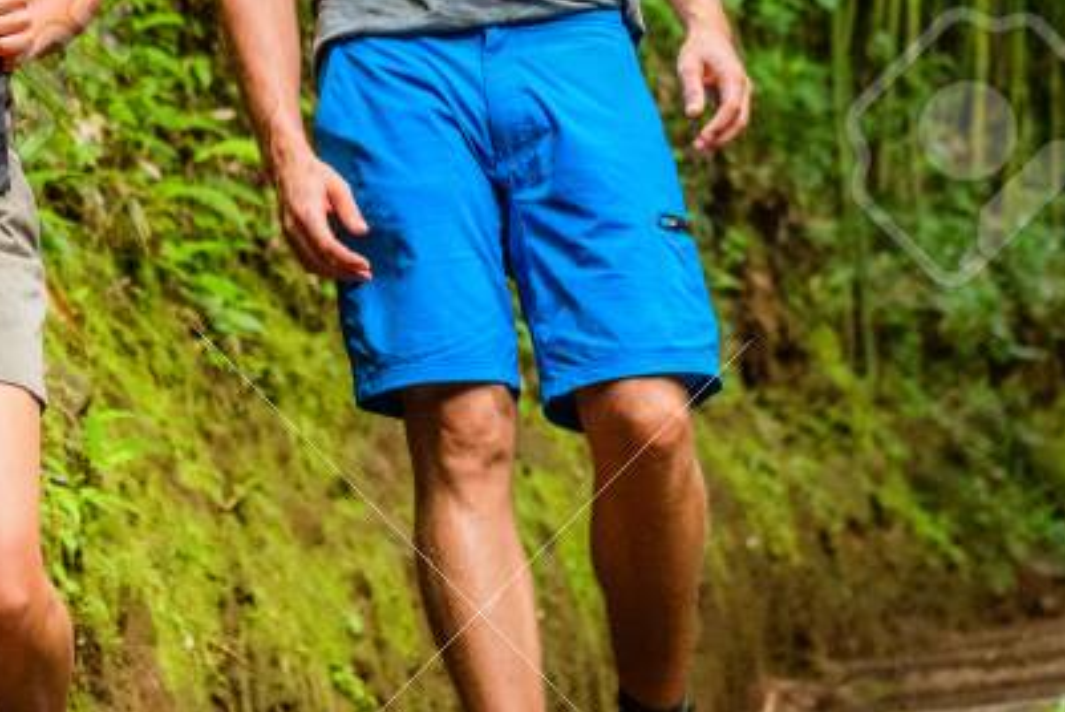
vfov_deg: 10.0
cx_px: 475
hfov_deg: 15.1
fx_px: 4026
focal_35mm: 136
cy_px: 39
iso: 800
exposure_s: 1/200
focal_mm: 42
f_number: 2.8
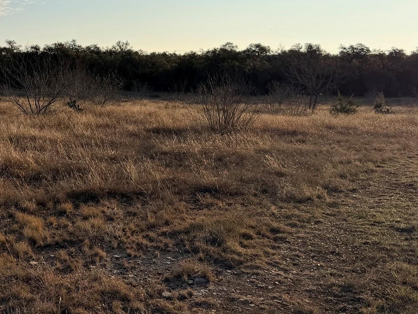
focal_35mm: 52
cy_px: 131
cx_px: 79
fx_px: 628
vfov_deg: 28.0
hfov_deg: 35.5
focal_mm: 6.76
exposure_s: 1/7353
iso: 80
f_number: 1.78
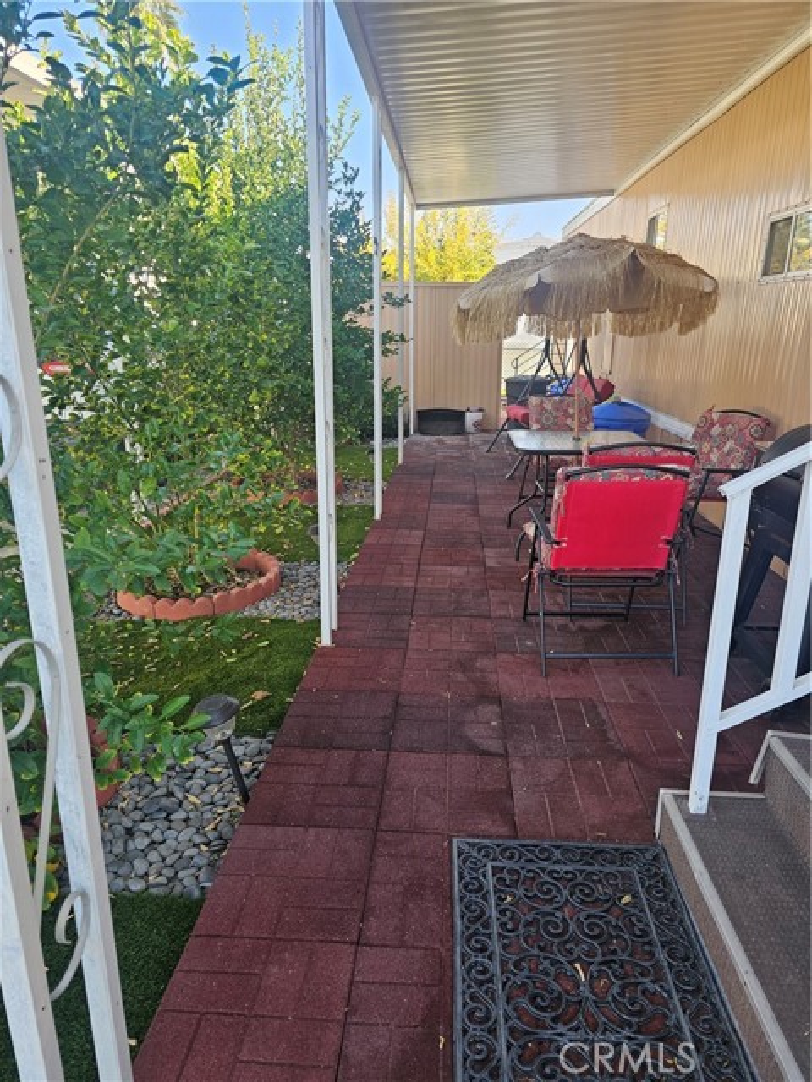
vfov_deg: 73.9
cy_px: 541
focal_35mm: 23
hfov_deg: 58.9
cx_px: 406
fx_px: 719
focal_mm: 6.3
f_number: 1.7
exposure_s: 1/207
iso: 50
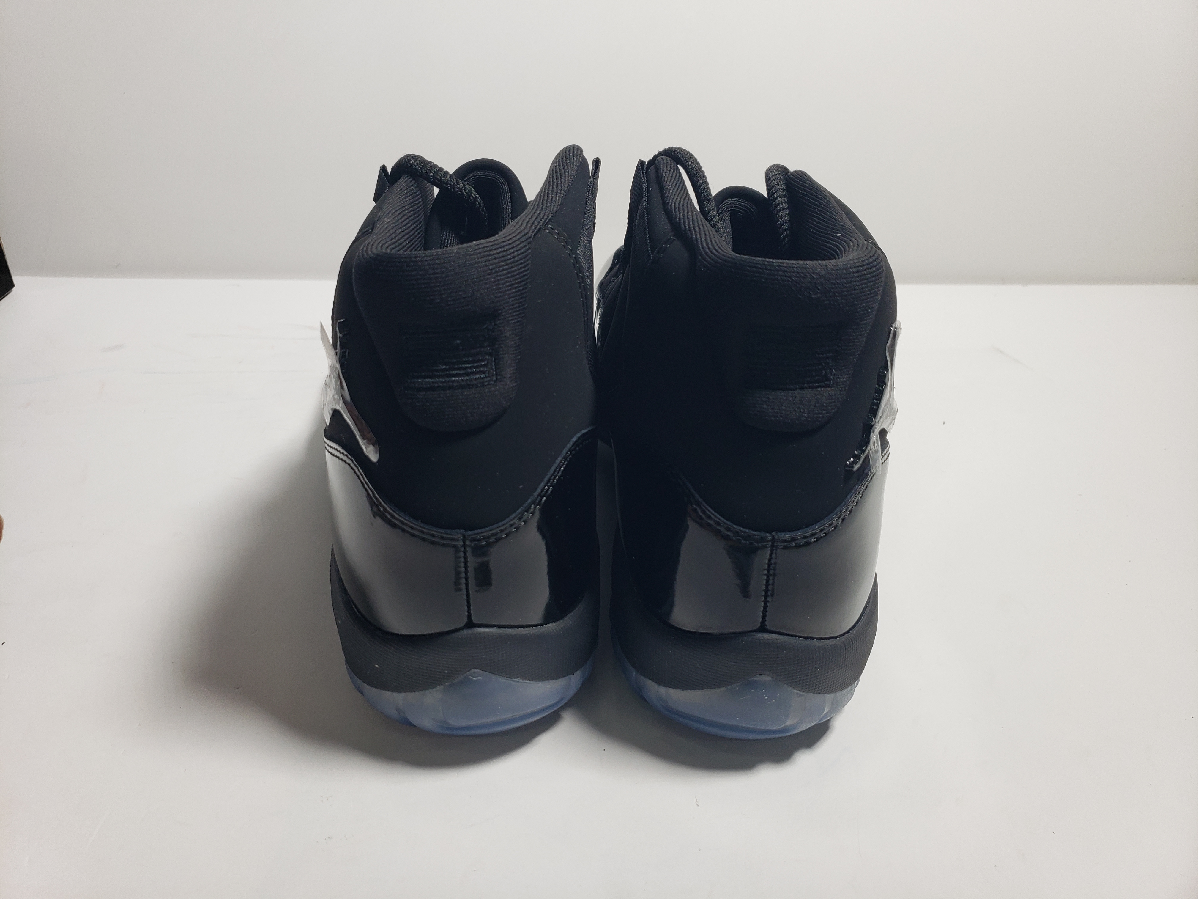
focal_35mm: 26
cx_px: 599
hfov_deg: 67.3
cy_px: 450
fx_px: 900
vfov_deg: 53.1
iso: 50
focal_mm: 4.3
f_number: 1.5
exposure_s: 1/399
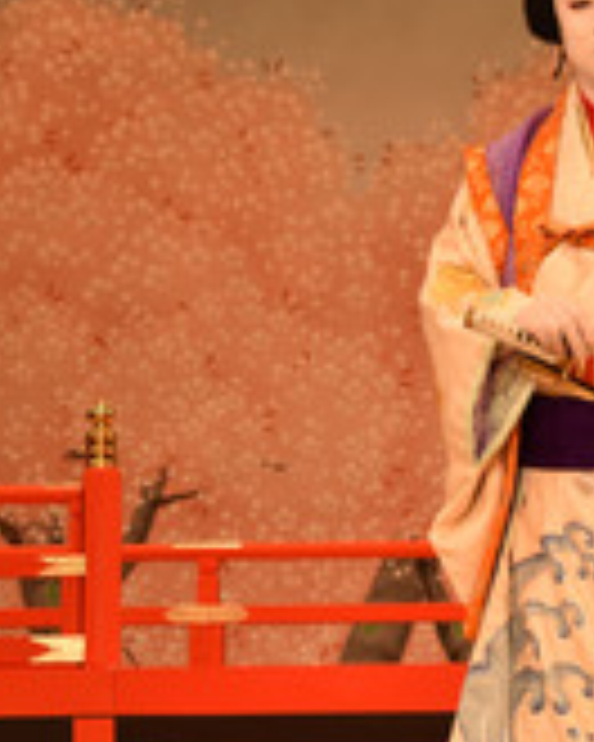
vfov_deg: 9.1
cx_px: 621
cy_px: 360
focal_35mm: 211
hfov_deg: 7.3
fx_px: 4643
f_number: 7.1
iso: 400
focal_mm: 55
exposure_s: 1/200
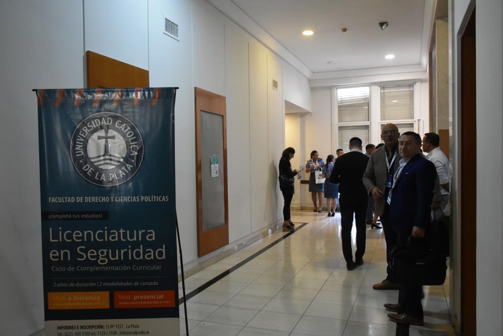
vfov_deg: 43.6
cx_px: 252
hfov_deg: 61.9
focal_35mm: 30
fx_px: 419
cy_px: 168
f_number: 5
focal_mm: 20
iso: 3200
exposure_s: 1/100
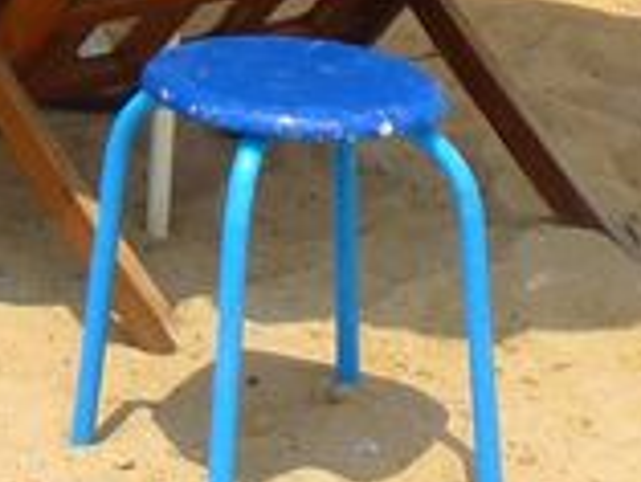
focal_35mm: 215
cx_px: -768
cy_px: -1066
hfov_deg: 8.6
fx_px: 3984
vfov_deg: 6.3
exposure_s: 1/800
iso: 100
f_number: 4
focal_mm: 5.9
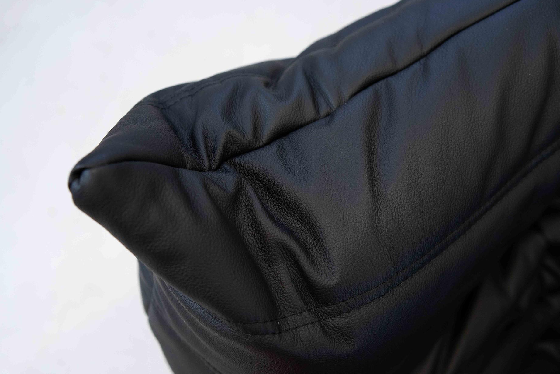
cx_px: 302
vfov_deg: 35.1
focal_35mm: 38
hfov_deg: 50.6
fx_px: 591
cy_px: 187
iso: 500
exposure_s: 1/100
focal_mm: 35
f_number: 3.2
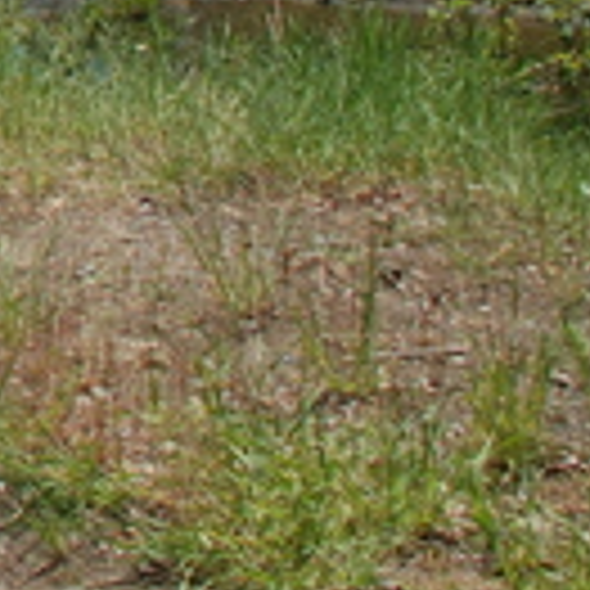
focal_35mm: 140
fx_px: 2700
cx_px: -788
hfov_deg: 10.8
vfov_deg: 11.5
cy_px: -480
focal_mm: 18
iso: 125
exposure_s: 1/60
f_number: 9
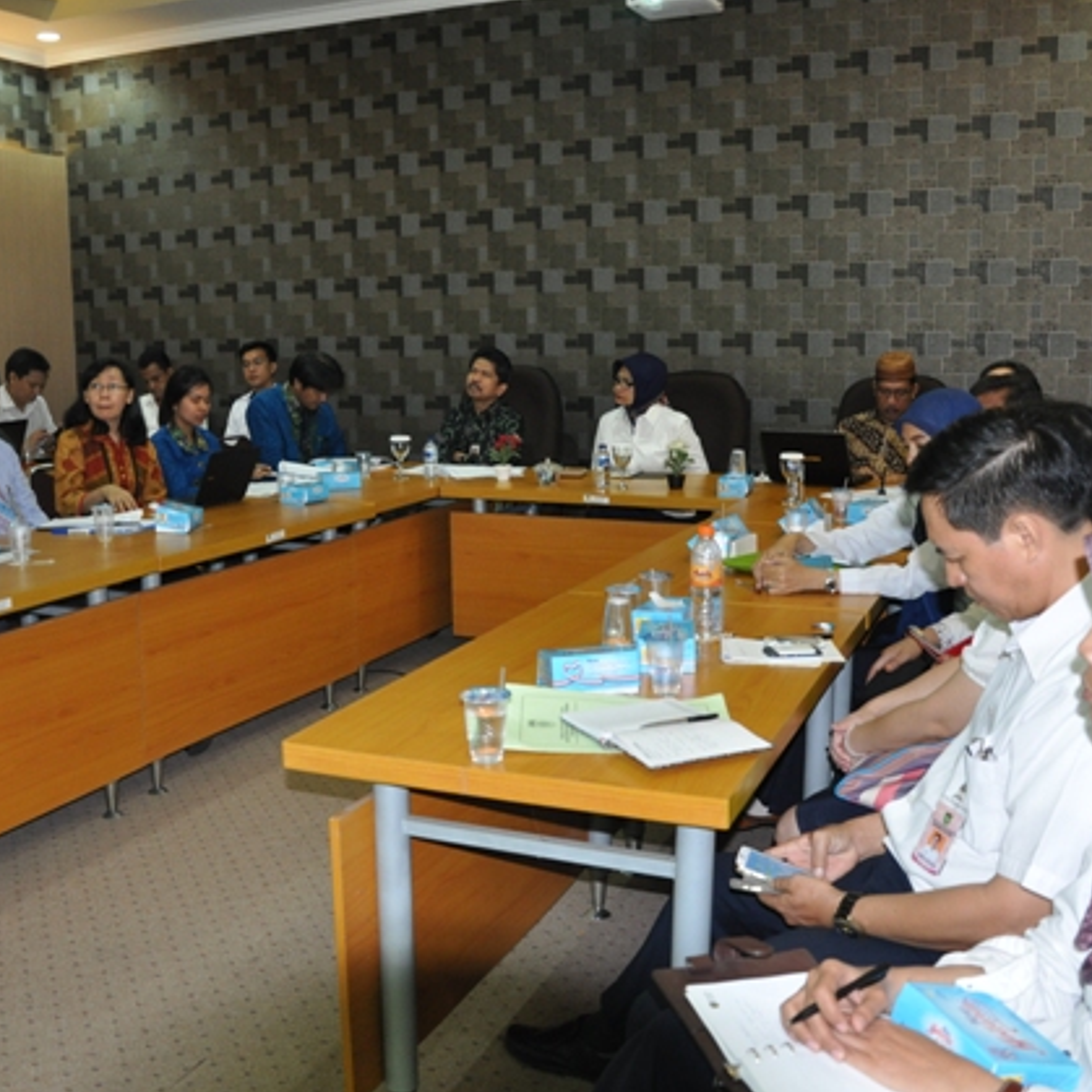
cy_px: 541
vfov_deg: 47.2
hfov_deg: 47.1
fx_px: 1249
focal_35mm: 35
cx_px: 464
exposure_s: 1/60
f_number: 3.5
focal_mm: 18
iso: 800
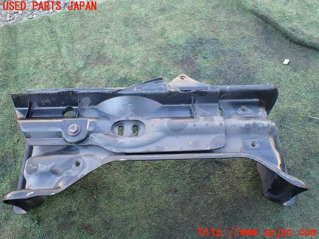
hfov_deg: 60.0
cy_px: 120
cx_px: 160
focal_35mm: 30
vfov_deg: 46.8
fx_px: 276
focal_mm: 5.4
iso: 125
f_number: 2.3
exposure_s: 1/125
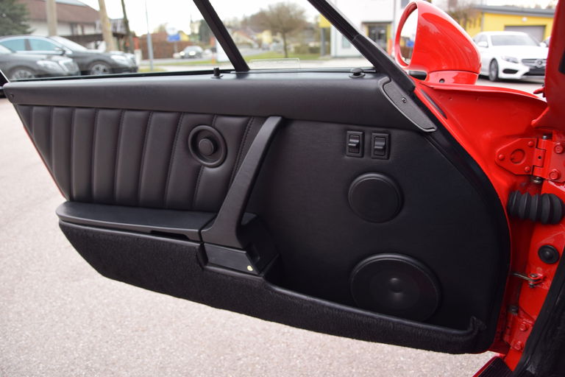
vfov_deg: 25.8
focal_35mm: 52
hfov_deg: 37.9
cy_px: 188
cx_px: 282
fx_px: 824
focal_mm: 35
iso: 400
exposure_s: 1/125
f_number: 5.6
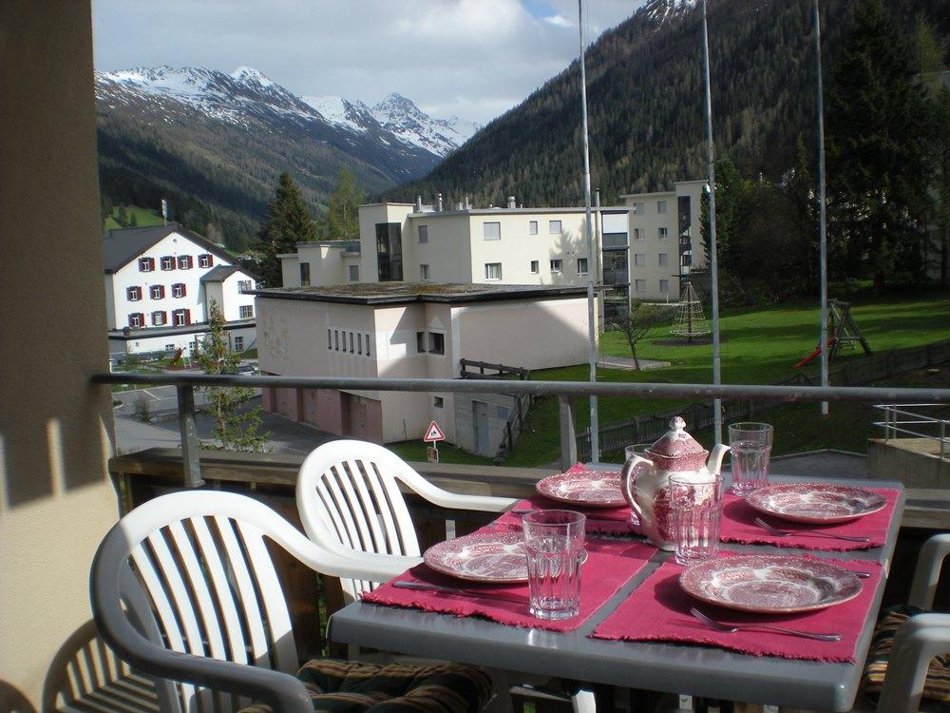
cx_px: 475
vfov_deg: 37.7
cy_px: 356
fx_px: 1043
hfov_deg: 49.0
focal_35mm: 38
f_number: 4.6
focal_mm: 6.3
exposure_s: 1/363
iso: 64
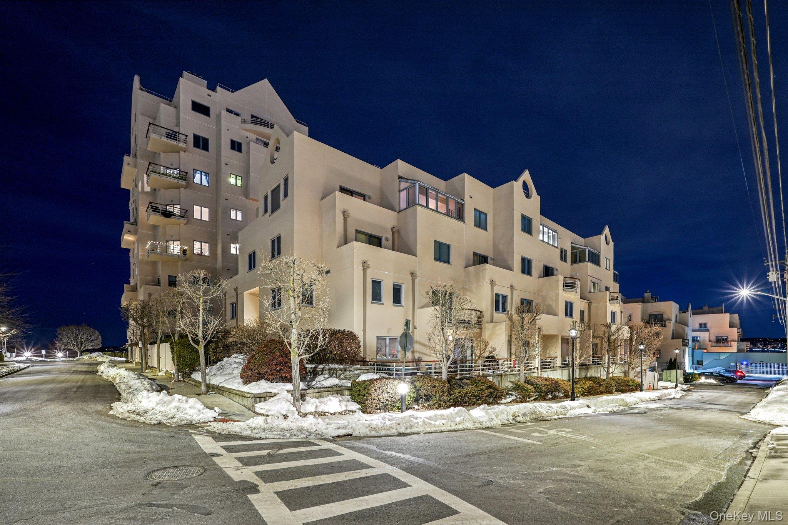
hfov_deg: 96.7
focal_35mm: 16
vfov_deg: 73.7
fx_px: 350
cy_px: 262
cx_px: 394
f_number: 8
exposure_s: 3.2
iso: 400
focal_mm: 16
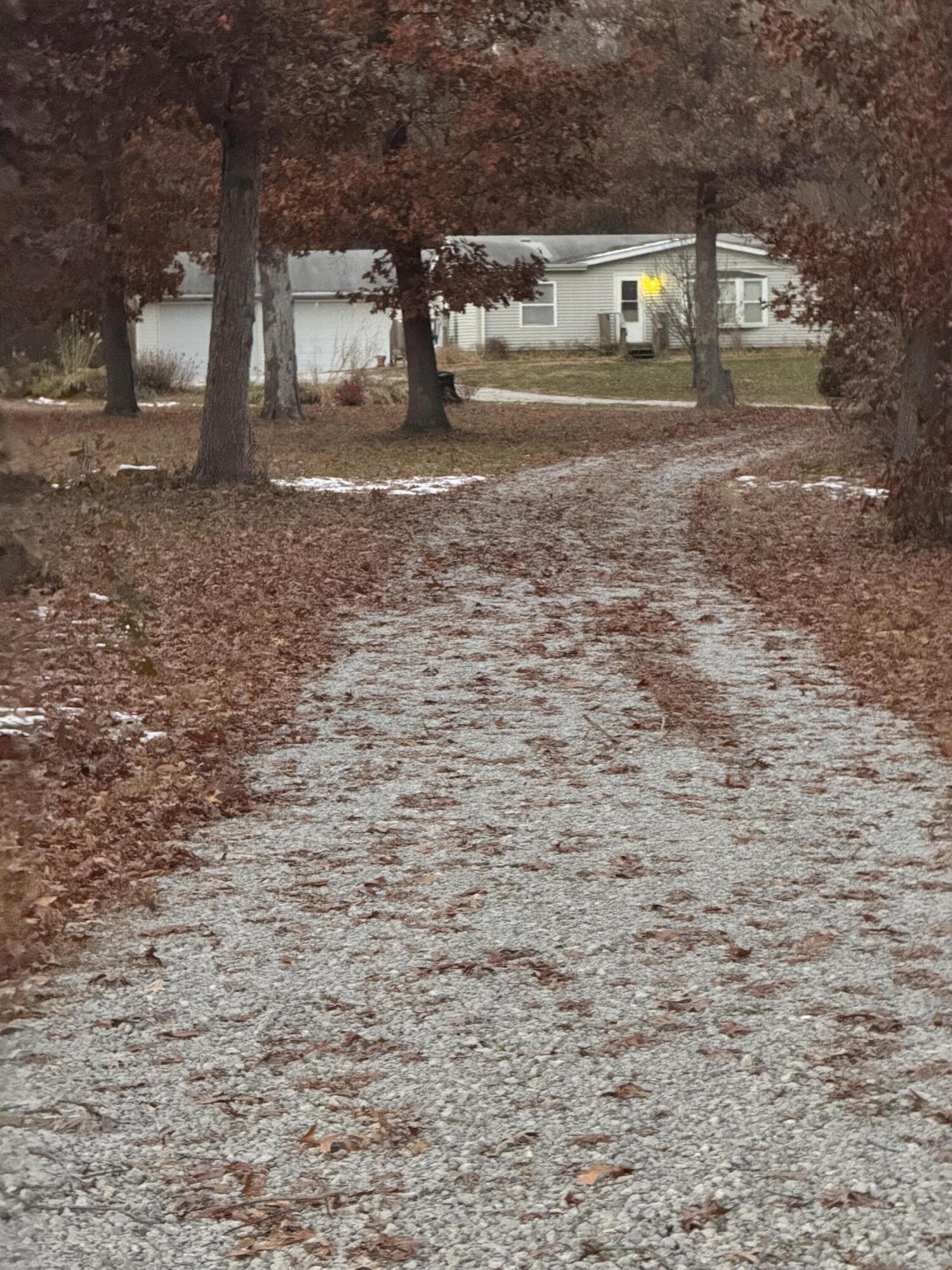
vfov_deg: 16.4
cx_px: 476
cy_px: 635
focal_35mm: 120
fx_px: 4400
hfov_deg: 12.3
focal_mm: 15.66
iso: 1600
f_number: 2.8
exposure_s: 1/30
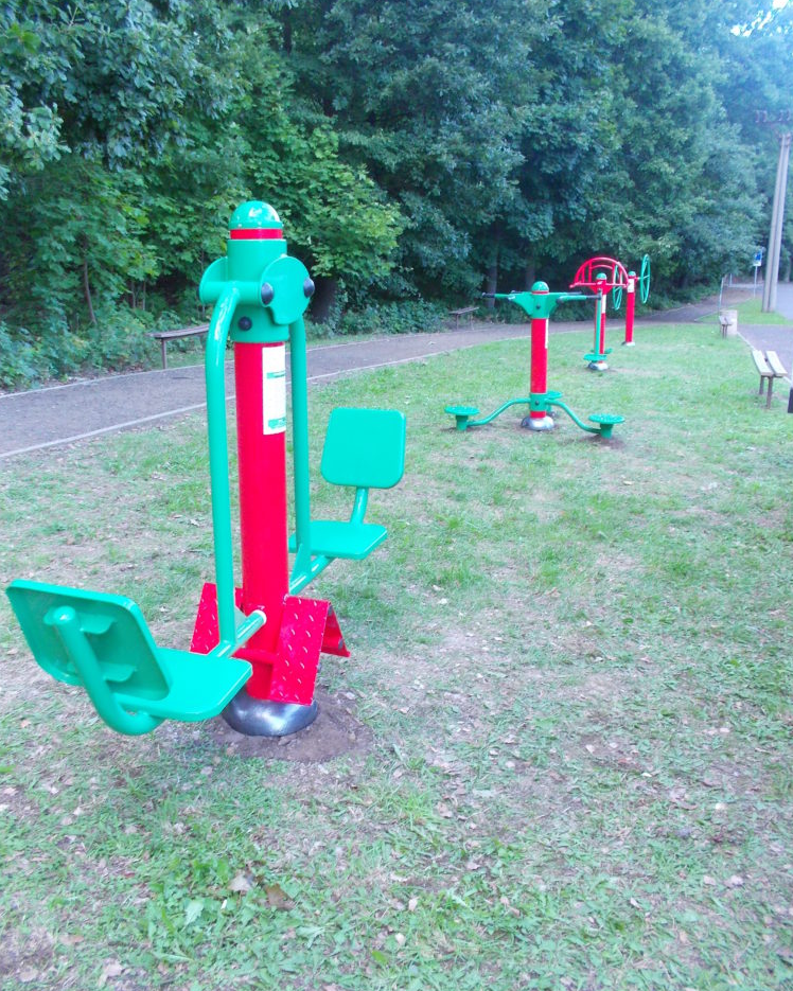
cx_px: 389
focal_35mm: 31
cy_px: 494
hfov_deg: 47.1
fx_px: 909
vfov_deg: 57.2
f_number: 3.3
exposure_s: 1/25
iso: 250
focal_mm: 4.1
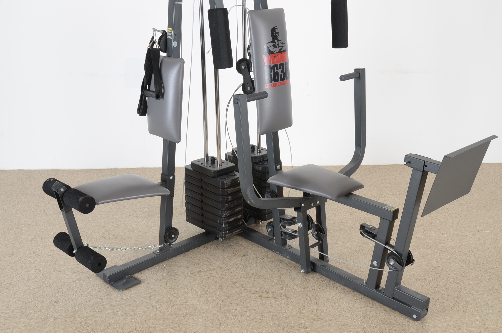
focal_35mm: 39
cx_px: 251
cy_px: 166
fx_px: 543
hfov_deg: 49.6
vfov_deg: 34.1
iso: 125
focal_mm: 26
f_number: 11
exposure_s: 1/80
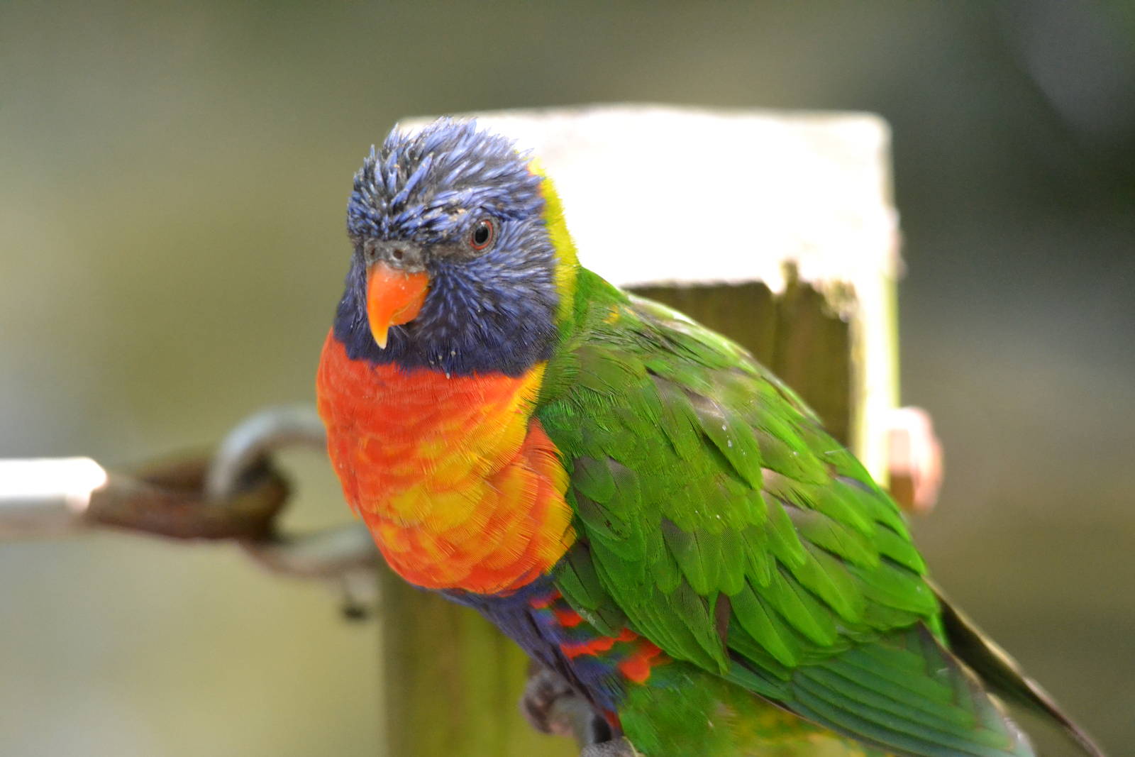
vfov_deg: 3.2
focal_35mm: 435
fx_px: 13715
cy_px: 378
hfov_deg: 4.7
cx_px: 568
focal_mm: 290
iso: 3200
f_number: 6
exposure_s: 1/400
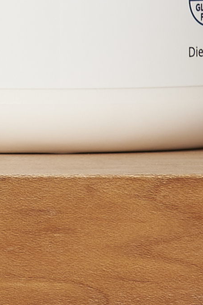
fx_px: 10163
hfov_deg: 1.1
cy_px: -578
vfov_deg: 1.7
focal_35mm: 1201
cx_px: -680
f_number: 8
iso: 125
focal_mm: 112
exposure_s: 1/125
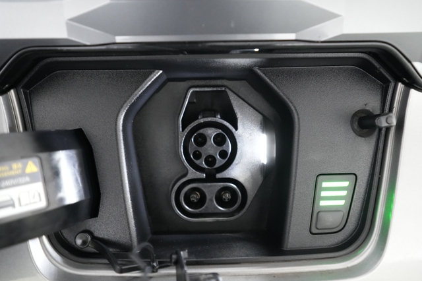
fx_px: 305
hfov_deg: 69.4
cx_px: 211
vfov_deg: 49.5
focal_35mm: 26
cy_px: 140
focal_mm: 26
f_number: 2.8
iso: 4000
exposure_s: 1/60
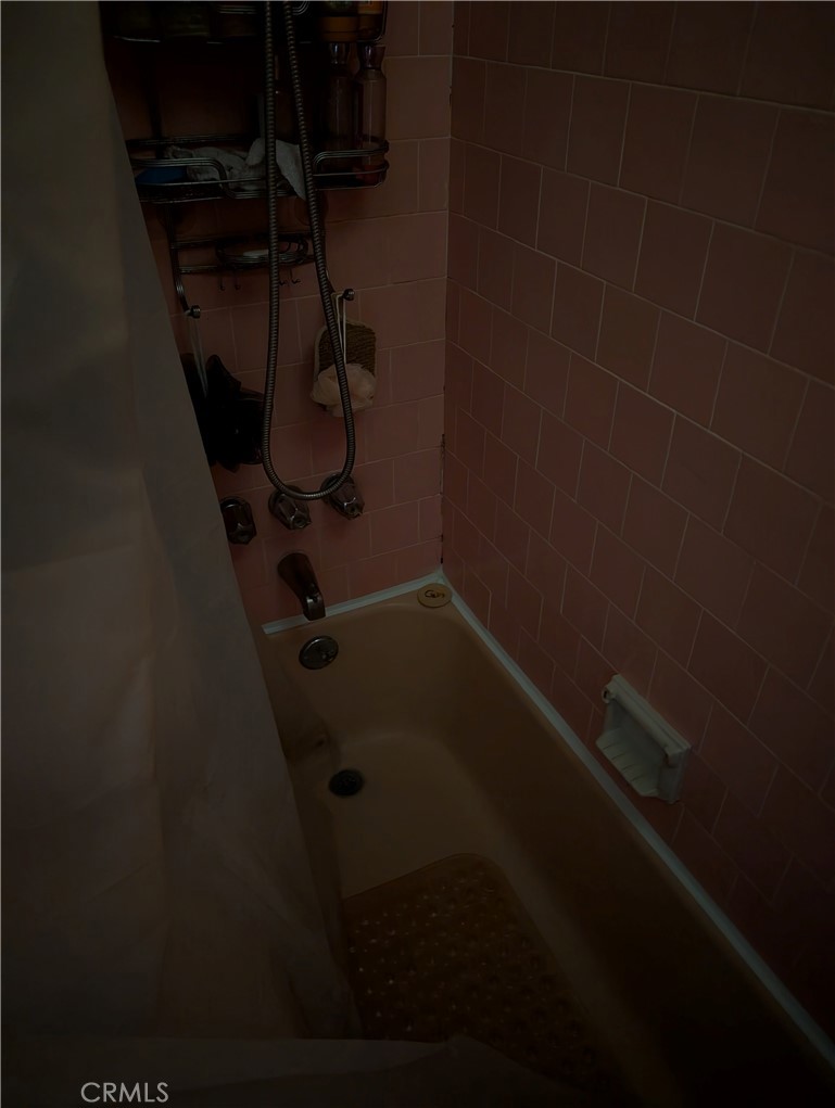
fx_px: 770
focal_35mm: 24
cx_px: 418
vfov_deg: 71.5
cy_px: 554
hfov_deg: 56.9
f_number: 1.68
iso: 3380
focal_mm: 6.9
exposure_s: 1/14.9
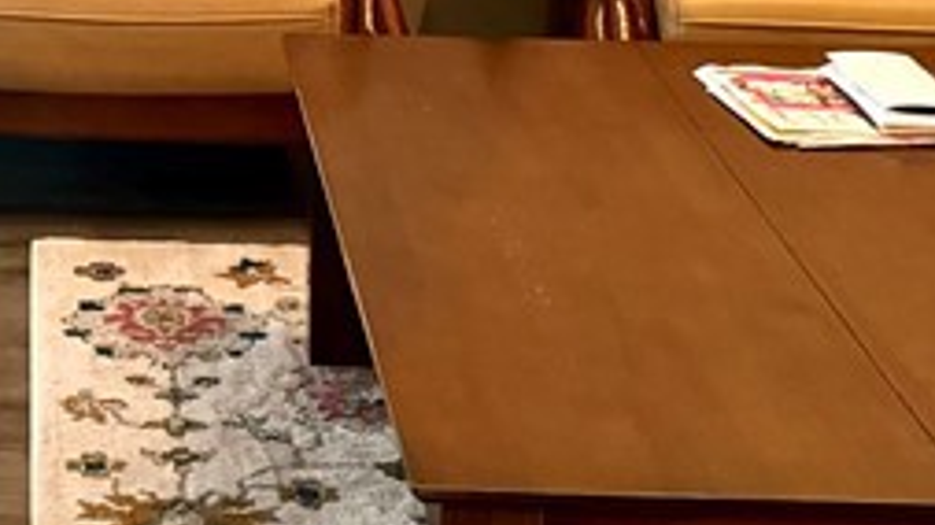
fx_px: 2627
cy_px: -362
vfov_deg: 10.8
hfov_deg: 19.1
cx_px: -188
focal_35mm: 106
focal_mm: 6.76
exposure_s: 1/60
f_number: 1.78
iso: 640
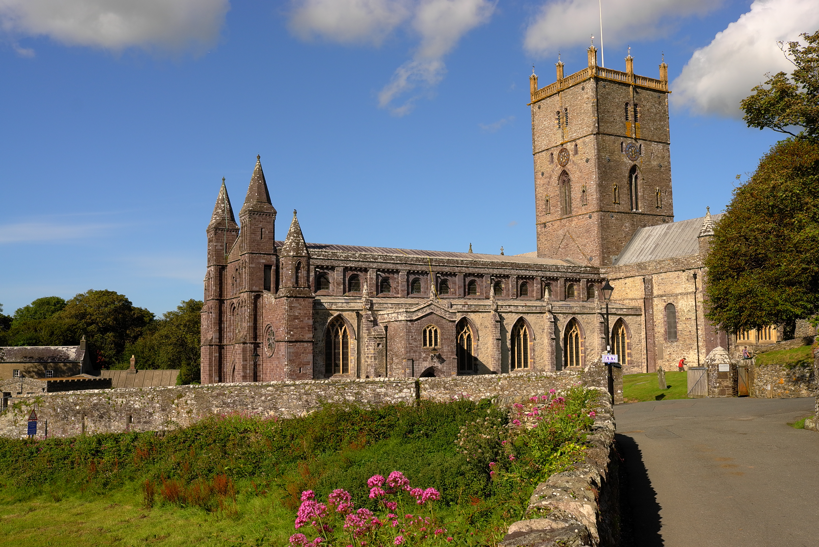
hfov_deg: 53.1
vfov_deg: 36.9
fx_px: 820
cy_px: 274
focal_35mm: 36
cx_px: 410
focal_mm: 24
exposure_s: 1/400
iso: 200
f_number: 11
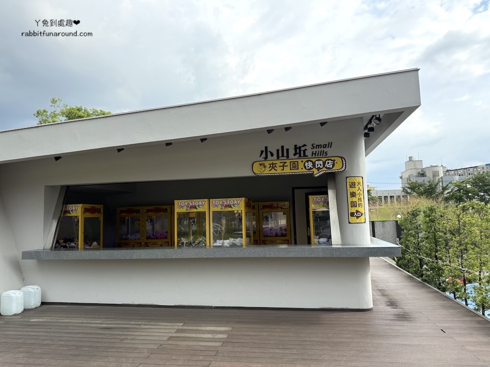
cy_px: 184
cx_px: 245
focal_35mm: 24
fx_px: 340
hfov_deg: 71.6
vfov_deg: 56.8
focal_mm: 6.76
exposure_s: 1/3953
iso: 100
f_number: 1.78
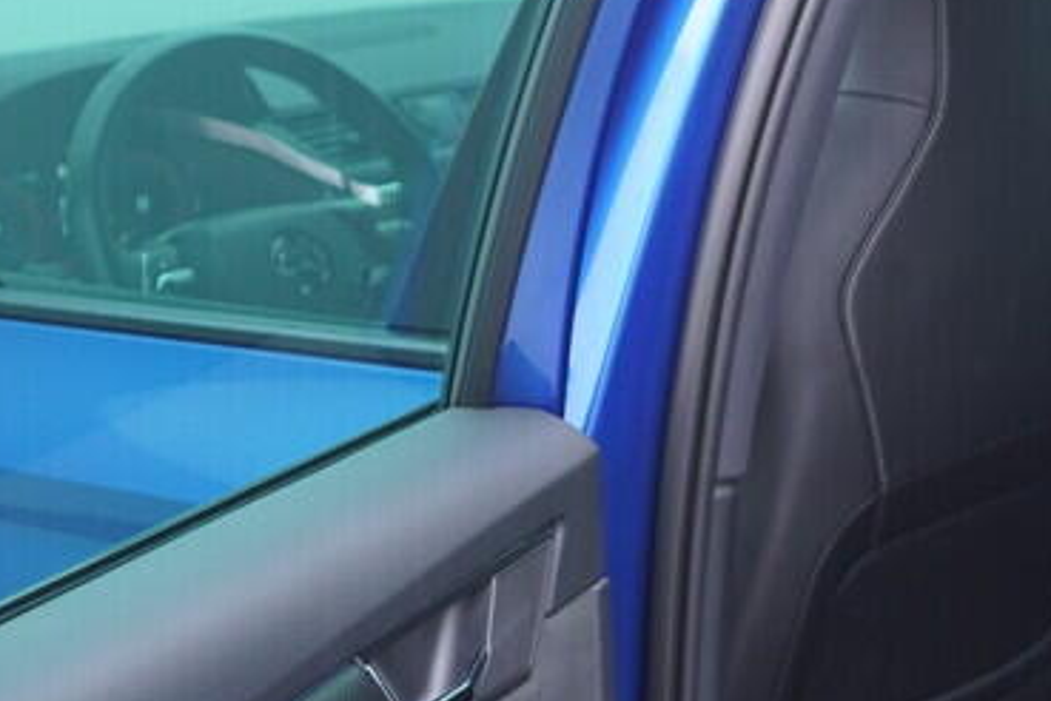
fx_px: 2919
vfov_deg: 13.5
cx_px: 1111
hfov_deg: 19.7
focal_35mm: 100
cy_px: 702
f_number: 2.8
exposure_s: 1/40
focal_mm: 24
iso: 250
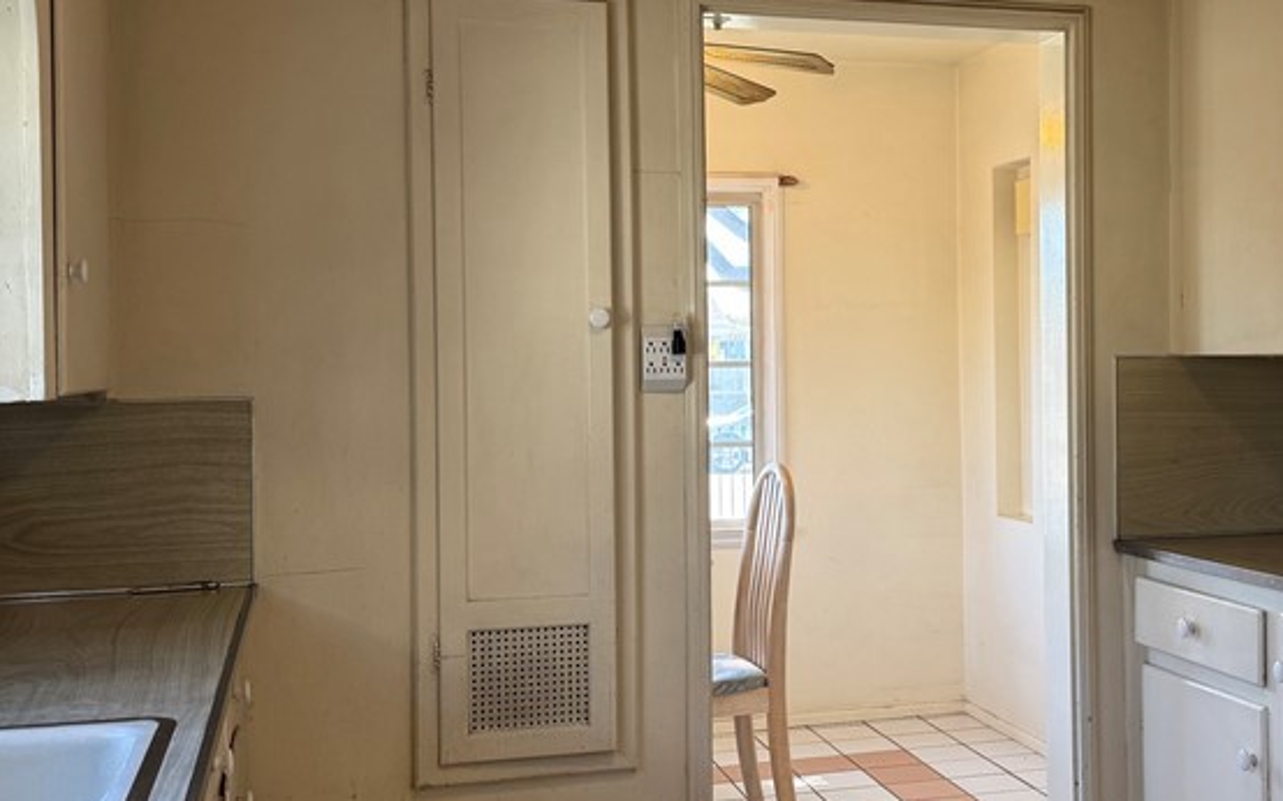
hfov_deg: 41.9
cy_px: 368
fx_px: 1643
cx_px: 885
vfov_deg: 27.4
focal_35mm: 47
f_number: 1.78
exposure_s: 1/120
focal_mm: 6.76
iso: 80
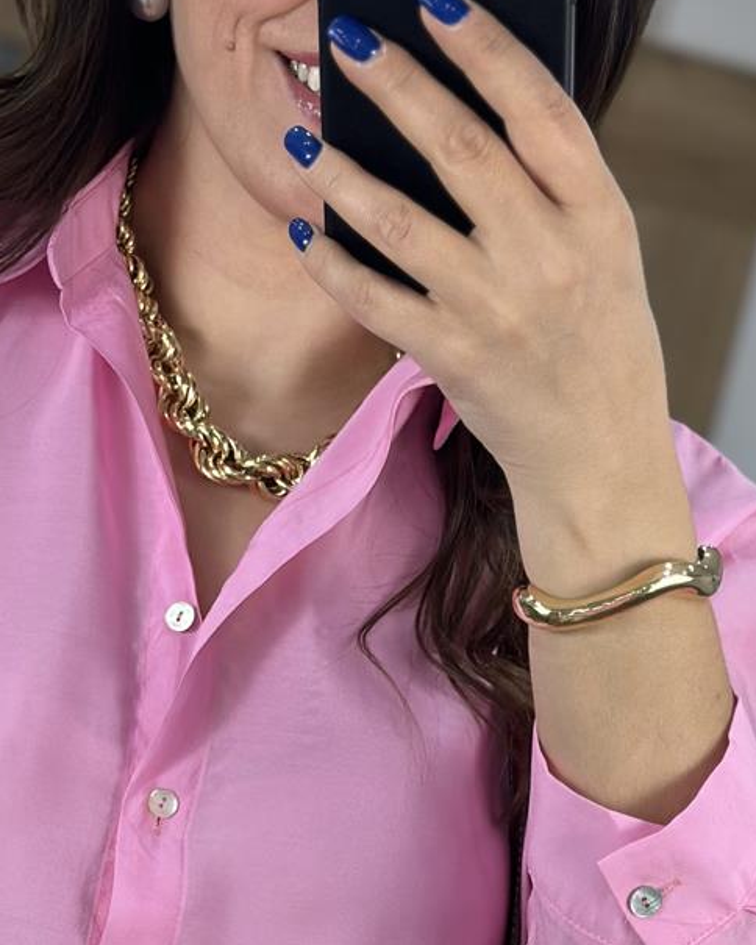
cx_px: 150
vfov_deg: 15.1
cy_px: 1025
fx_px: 3468
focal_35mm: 124
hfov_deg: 12.4
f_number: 1.78
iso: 80
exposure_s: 1/217
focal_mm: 6.86
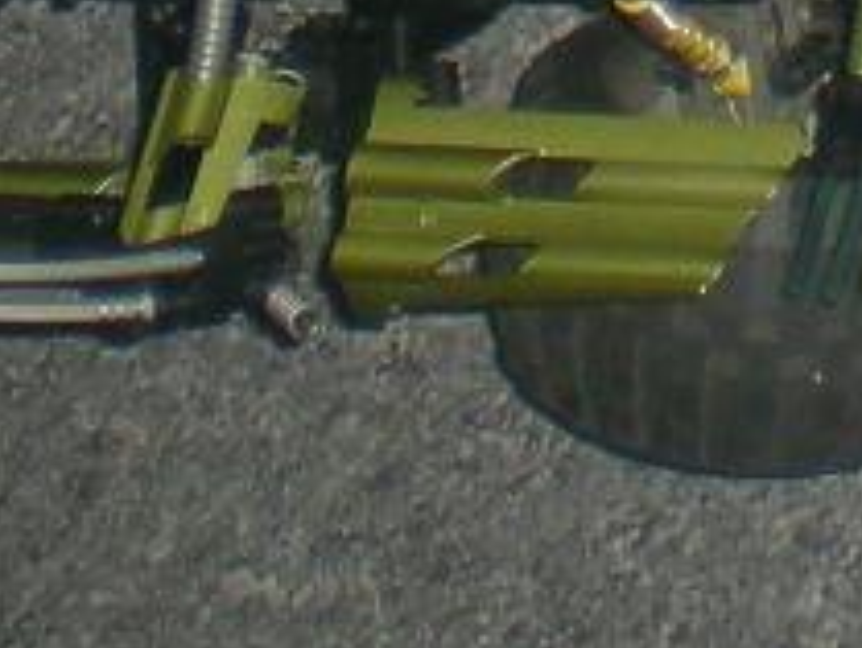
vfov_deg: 5.0
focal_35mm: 279
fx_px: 6952
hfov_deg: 7.0
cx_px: 1431
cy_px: -1490
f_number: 3.1
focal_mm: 6.3
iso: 94
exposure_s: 1/60
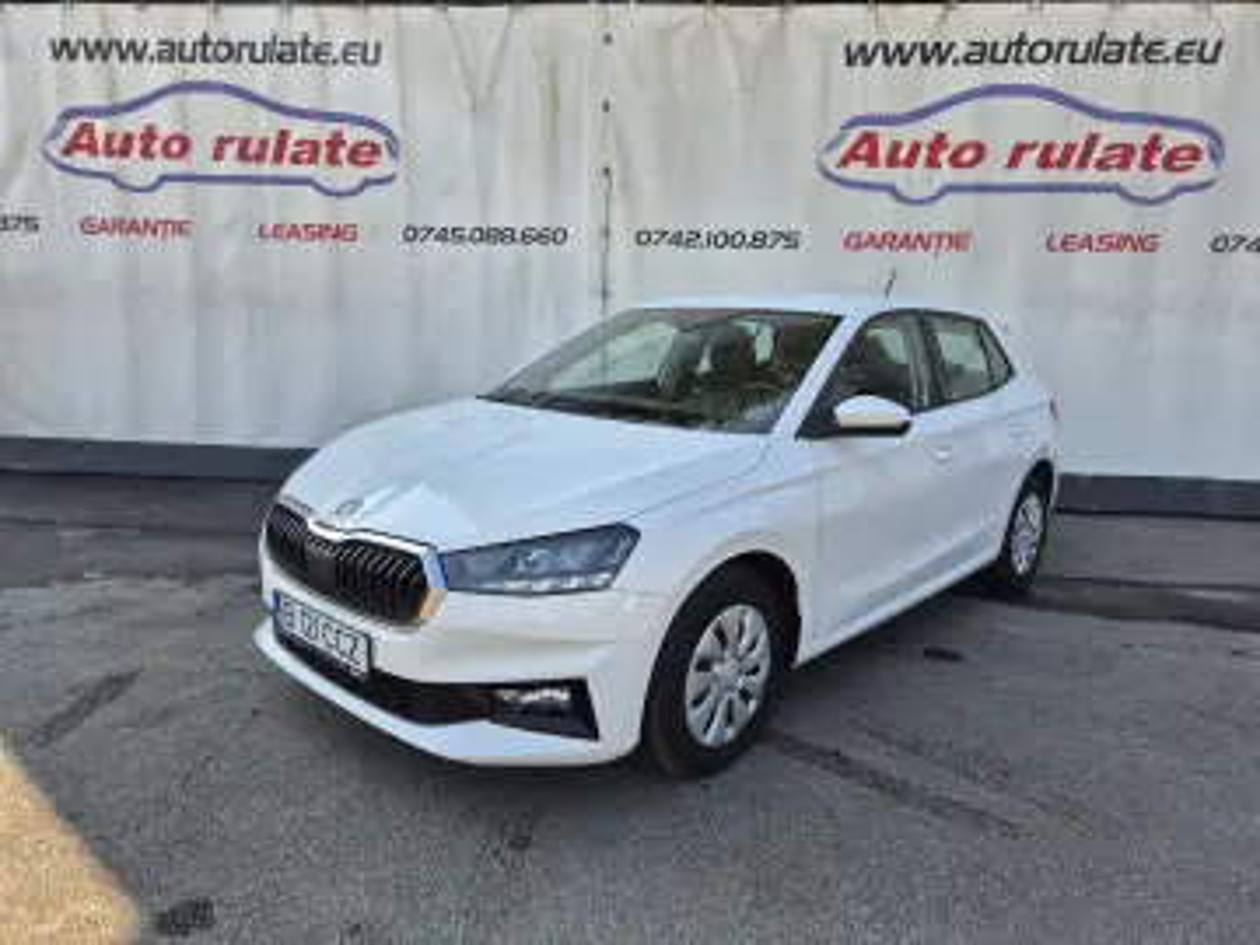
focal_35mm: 23
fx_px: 837
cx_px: 630
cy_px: 472
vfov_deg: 58.9
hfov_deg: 73.9
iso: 25
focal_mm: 5.4
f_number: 1.8
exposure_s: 1/646
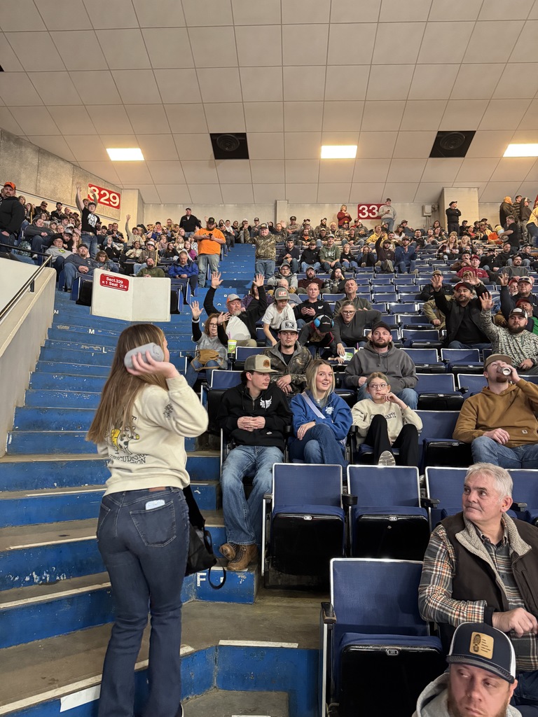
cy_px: 358
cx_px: 269
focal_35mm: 24
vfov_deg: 71.6
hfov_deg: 56.8
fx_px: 497
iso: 640
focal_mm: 6.76
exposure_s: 1/60
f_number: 1.78
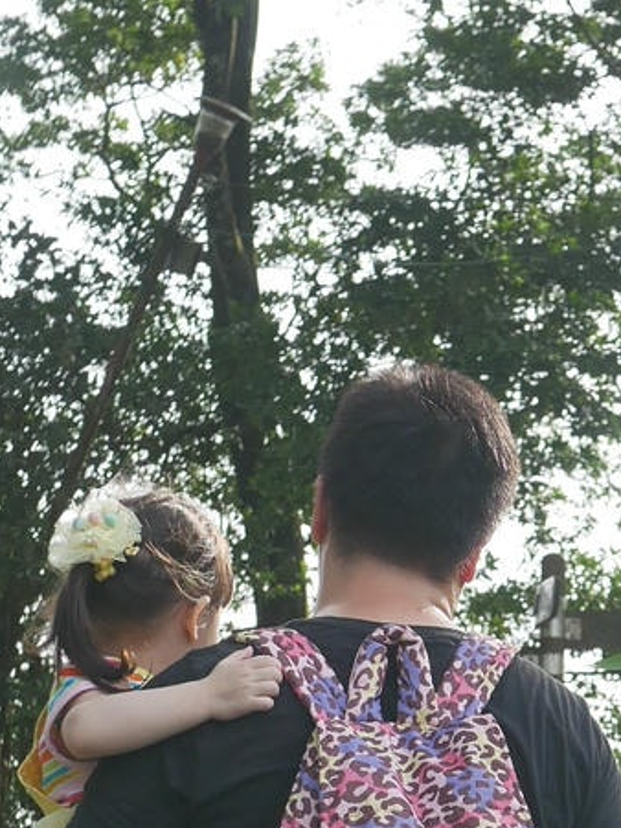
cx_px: 480
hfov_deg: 10.4
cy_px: 909
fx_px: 3398
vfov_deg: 13.6
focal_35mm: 142
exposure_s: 1/500
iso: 200
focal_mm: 20
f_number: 4
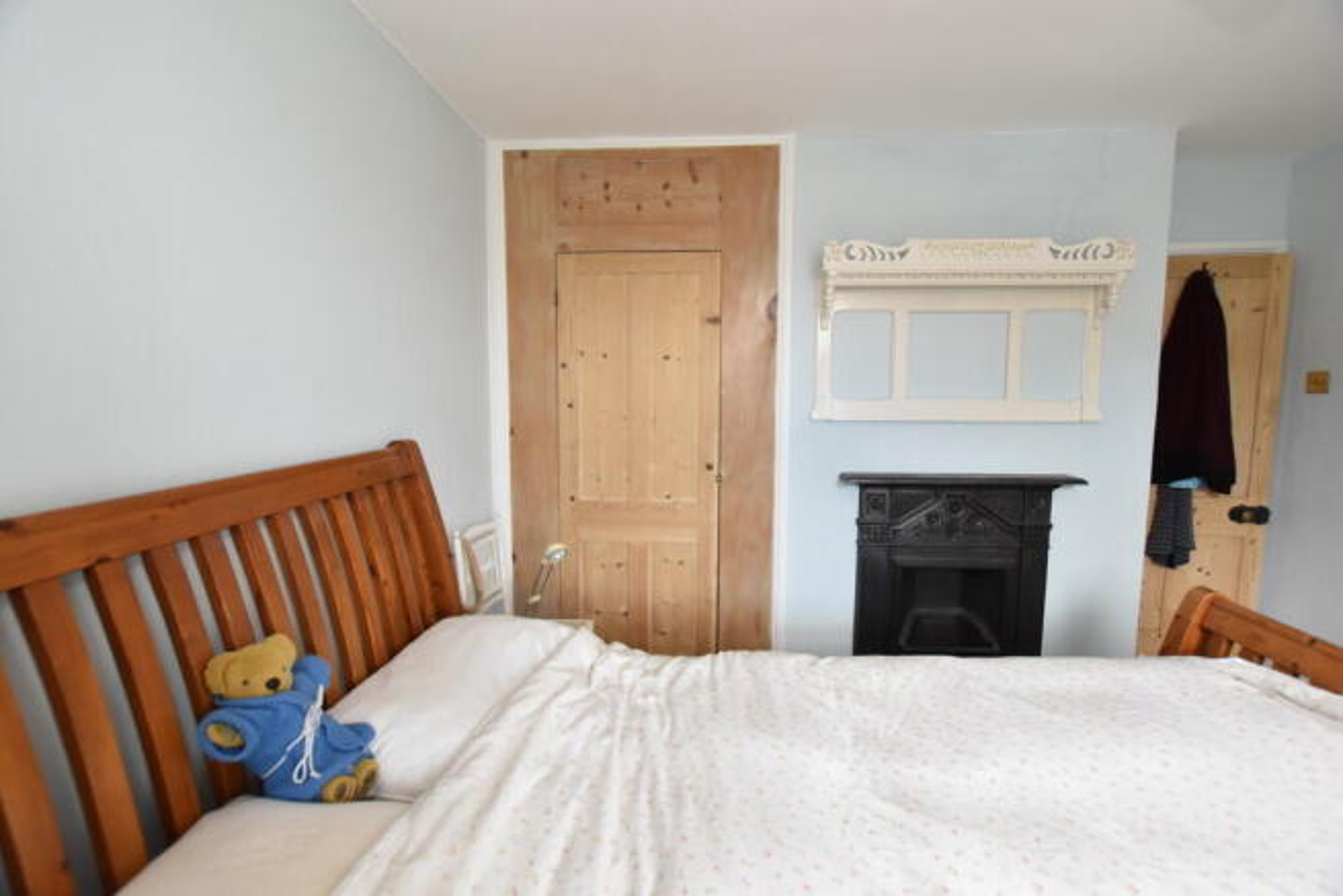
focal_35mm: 15
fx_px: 560
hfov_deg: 100.4
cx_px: 672
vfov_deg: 77.4
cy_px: 448
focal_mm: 10
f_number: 4.5
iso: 800
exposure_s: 1/80
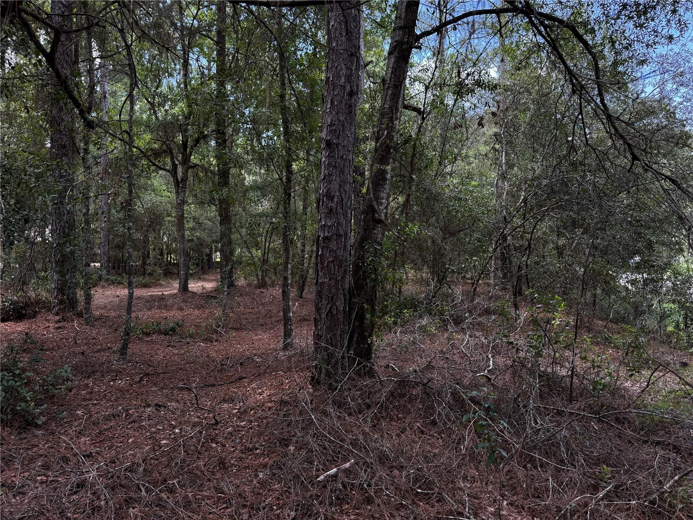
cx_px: 346
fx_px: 480
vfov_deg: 56.8
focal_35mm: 24
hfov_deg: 71.6
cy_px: 260
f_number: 1.78
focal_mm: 6.76
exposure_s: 1/193
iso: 64
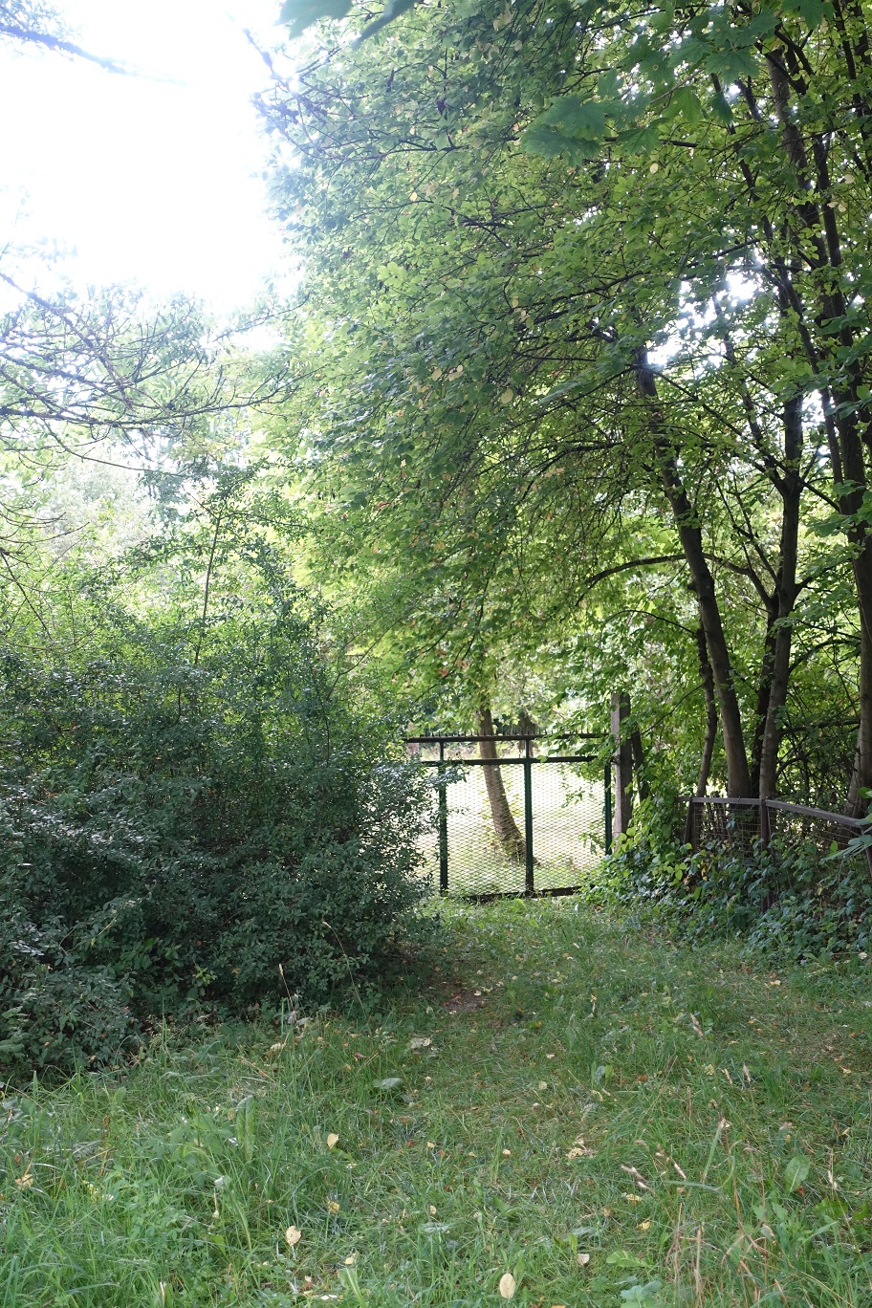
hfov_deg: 27.5
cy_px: 654
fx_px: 1780
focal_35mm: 49
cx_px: 436
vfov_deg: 40.3
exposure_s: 1/250
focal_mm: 17.9
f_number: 2.8
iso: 500
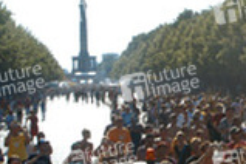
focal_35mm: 102
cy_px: 45
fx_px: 697
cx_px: 273
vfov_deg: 13.4
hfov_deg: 19.2
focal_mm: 24
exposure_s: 1/125
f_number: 14
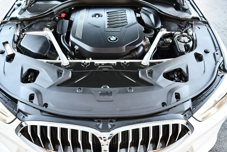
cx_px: 114
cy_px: 76
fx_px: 227
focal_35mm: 36
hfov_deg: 53.1
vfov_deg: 36.9
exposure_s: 1/200
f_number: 3.5
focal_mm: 18
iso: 800
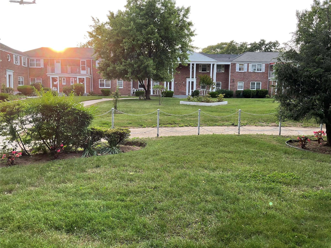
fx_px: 277
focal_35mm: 29
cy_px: 124
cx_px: 166
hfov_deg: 61.7
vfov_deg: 48.2
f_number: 1.8
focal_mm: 3
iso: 20
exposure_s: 1/120
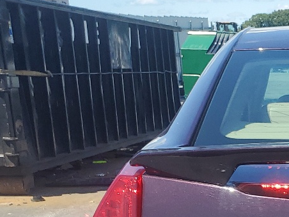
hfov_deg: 19.1
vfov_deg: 14.9
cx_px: 414
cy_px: 326
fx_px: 768
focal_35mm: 92
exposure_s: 1/1667
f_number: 1.5
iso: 50
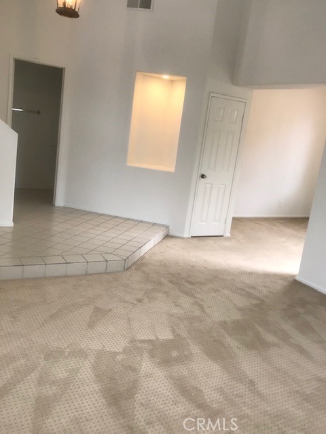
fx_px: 352
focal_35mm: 28
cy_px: 217
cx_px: 163
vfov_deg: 63.4
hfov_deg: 49.7
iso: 25
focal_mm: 3.99
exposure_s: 1/60
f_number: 1.8
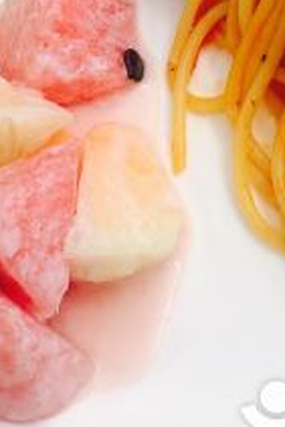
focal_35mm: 100
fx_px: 1185
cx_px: 40
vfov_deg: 19.8
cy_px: 3
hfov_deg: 13.6
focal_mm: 4.15
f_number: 2.2
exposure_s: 1/50
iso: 32
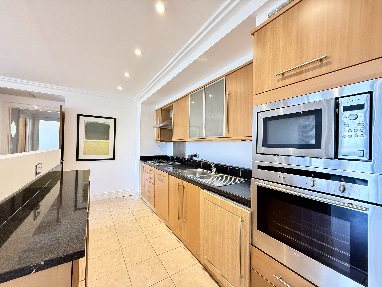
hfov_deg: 102.1
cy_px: 144
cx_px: 191
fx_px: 154
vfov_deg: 85.7
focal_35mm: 14
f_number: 2.2
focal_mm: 2.22
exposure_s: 1/50
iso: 400
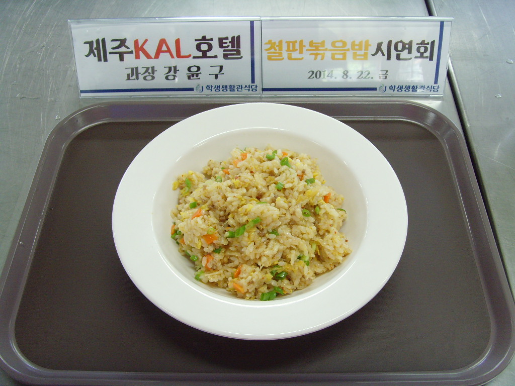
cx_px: 258
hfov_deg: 47.9
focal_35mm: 39
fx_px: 580
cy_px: 193
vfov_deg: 36.8
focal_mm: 6.6
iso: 200
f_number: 3.5
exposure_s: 1/30
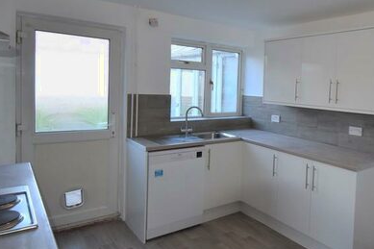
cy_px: 100
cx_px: 269
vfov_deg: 47.6
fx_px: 280
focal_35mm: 27
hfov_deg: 64.3
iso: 450
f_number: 5
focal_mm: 10
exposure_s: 1/200
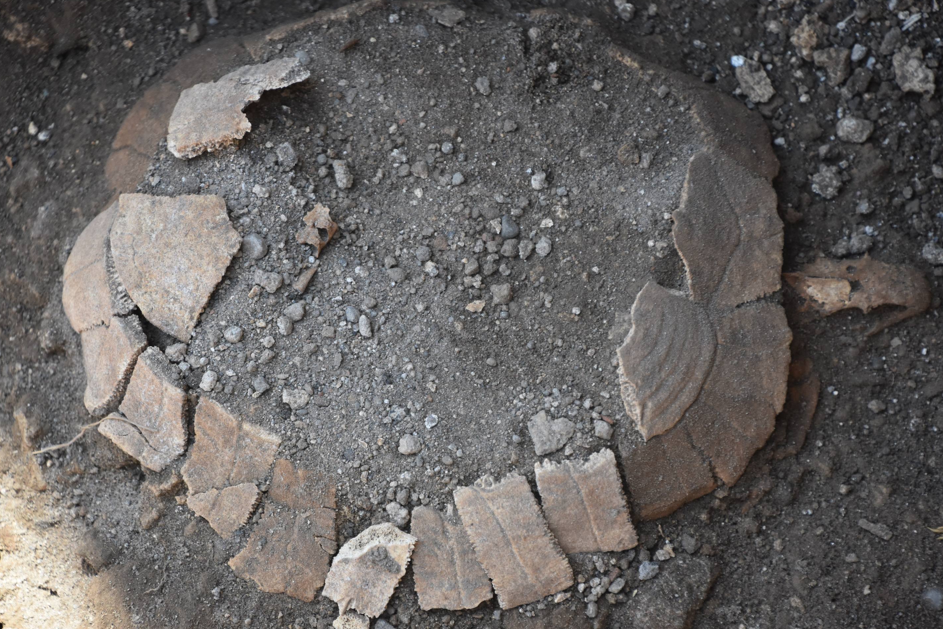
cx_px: 465
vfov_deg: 4.7
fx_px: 7636
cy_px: 321
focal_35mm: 292
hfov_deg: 7.1
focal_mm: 185
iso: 800
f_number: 6
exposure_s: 1/640
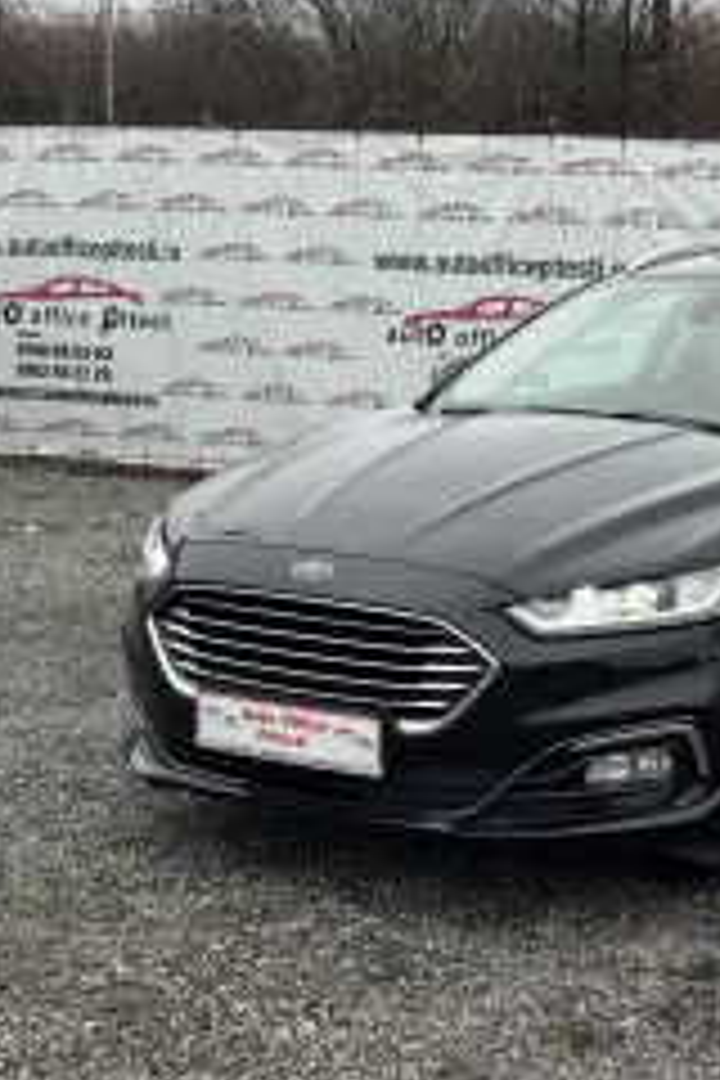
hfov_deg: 17.6
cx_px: 783
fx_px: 2250
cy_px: 513
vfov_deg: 27.0
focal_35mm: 75
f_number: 1.78
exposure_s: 1/783
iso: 64
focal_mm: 6.76
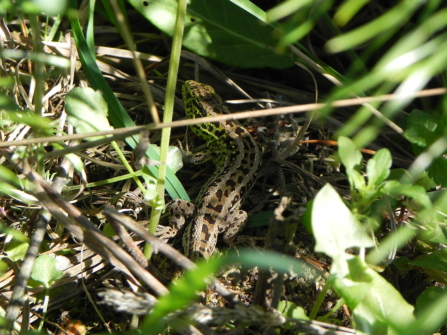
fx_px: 1511
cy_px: 168
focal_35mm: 117
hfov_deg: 16.8
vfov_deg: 12.7
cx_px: 224
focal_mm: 20.8
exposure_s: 1/200
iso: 160
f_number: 5
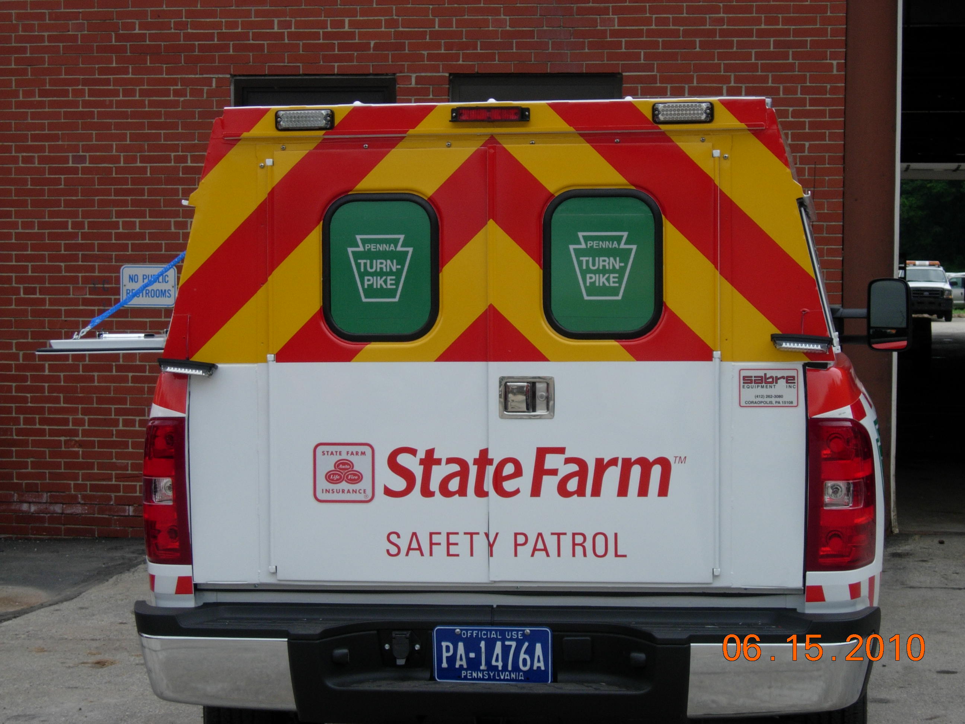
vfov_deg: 18.0
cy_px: 362
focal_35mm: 82
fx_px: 2286
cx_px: 482
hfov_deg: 23.8
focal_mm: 17
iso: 64
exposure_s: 1/724
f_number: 4
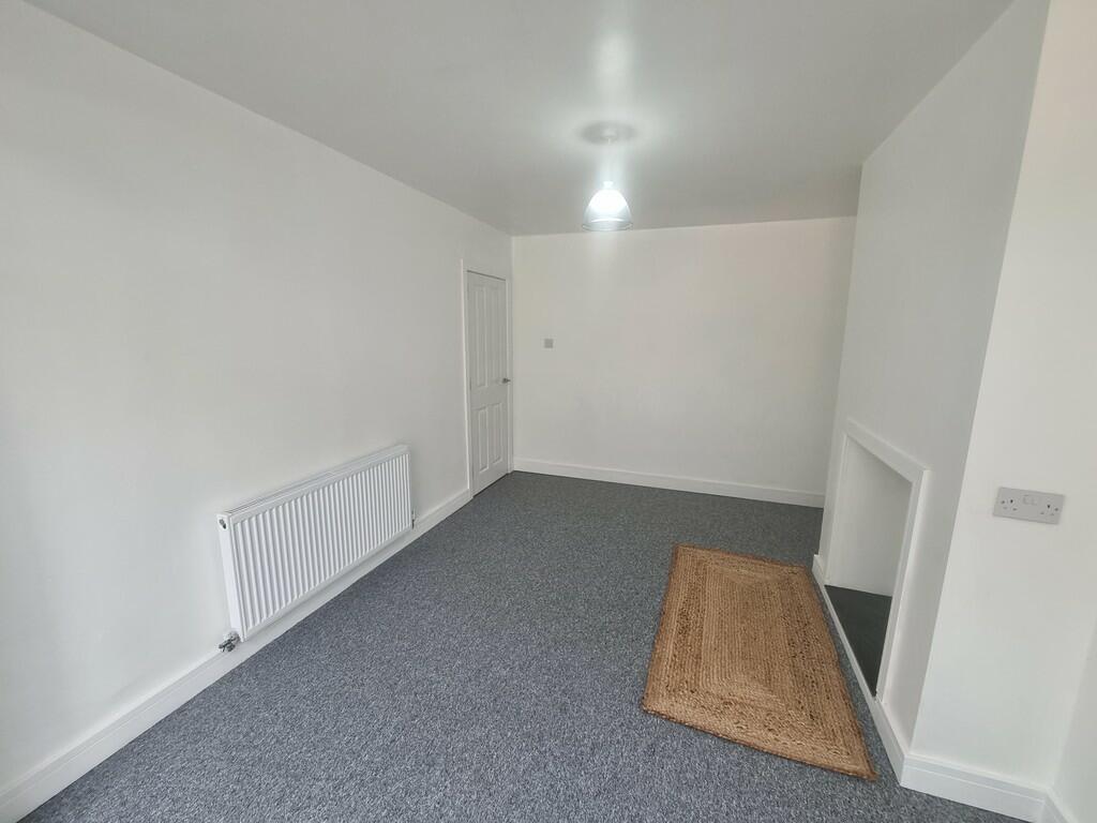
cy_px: 412
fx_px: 412
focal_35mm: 13
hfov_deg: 106.2
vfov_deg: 89.9
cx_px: 548
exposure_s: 1/50
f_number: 2.2
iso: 125
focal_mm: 2.2
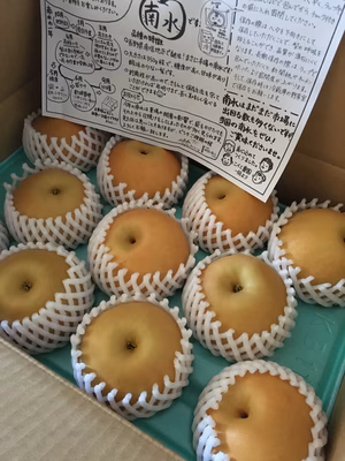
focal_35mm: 29
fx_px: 385
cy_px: 230
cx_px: 172
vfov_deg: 61.7
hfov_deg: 48.2
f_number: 2.2
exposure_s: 1/15
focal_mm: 4.15
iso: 320
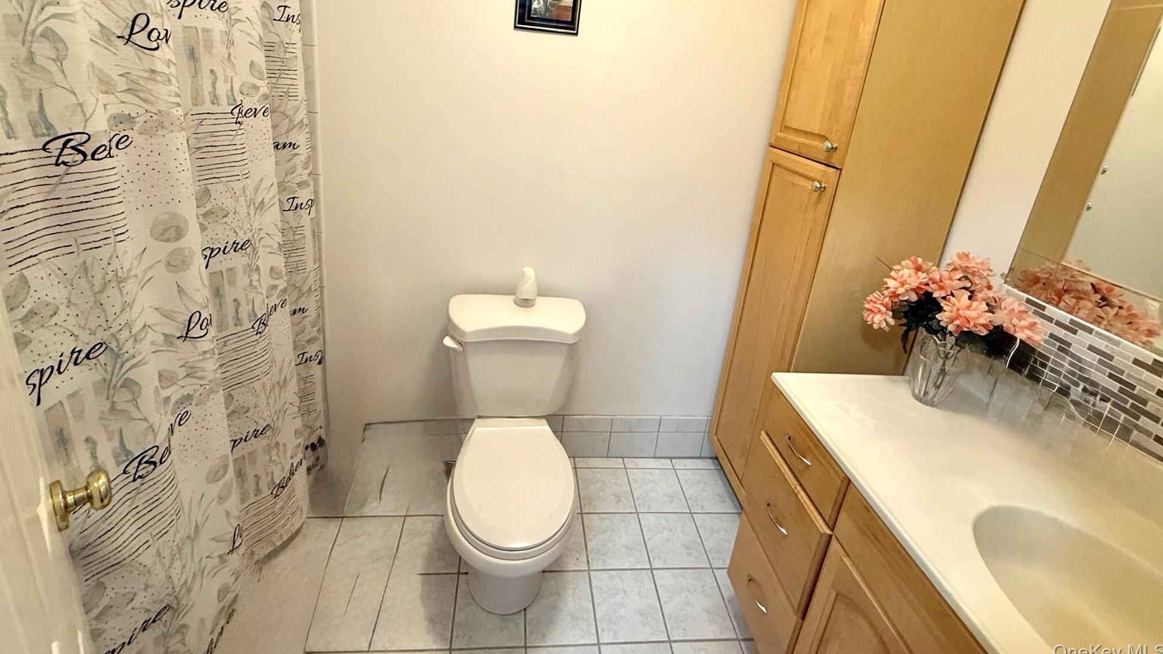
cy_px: 208
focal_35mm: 16
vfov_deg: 65.0
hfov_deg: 99.3
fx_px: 493
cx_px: 564
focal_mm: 2.22
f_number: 2.2
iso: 250
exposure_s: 1/60
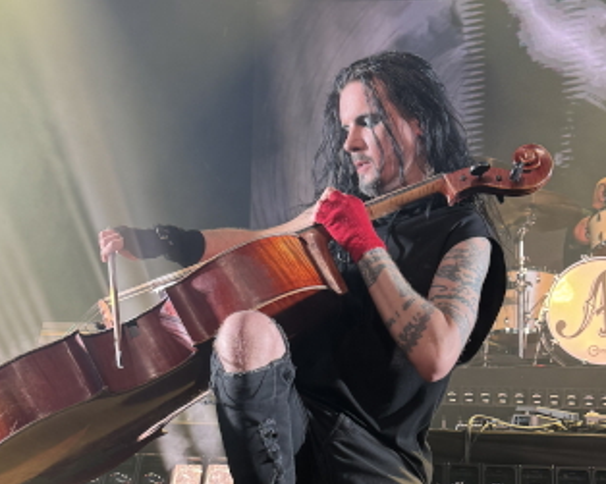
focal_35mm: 41
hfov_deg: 44.2
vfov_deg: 35.8
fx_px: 735
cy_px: 351
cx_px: 208
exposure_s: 1/100
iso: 100
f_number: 1.78
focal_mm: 6.76
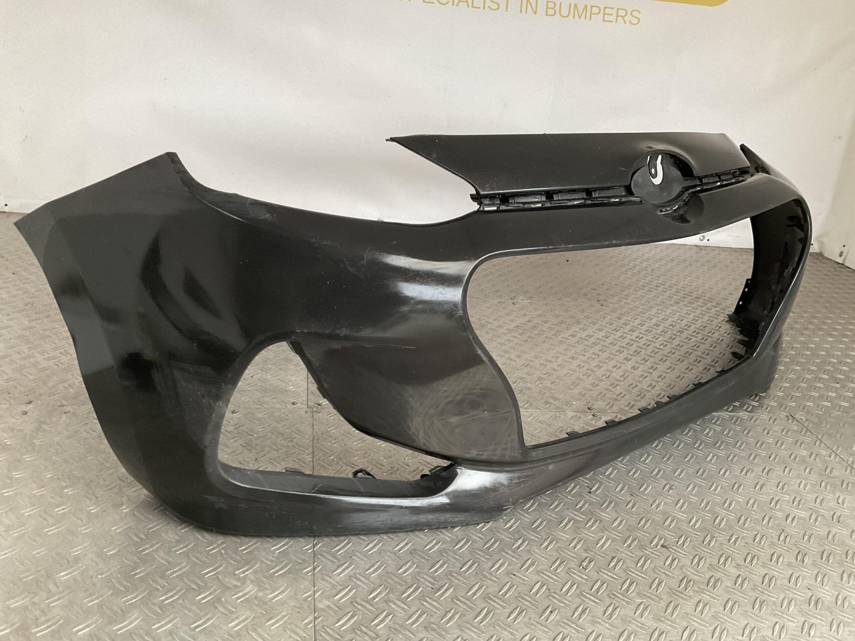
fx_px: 716
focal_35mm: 29
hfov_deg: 61.7
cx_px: 428
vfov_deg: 48.2
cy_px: 320
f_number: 1.8
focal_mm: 3
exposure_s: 1/50
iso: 125
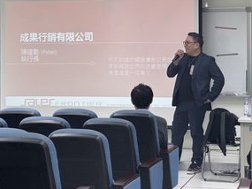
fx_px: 787
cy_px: 58
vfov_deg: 13.7
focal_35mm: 108
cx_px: 136
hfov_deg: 18.2
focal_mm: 9
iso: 160
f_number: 2.8
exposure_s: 1/60
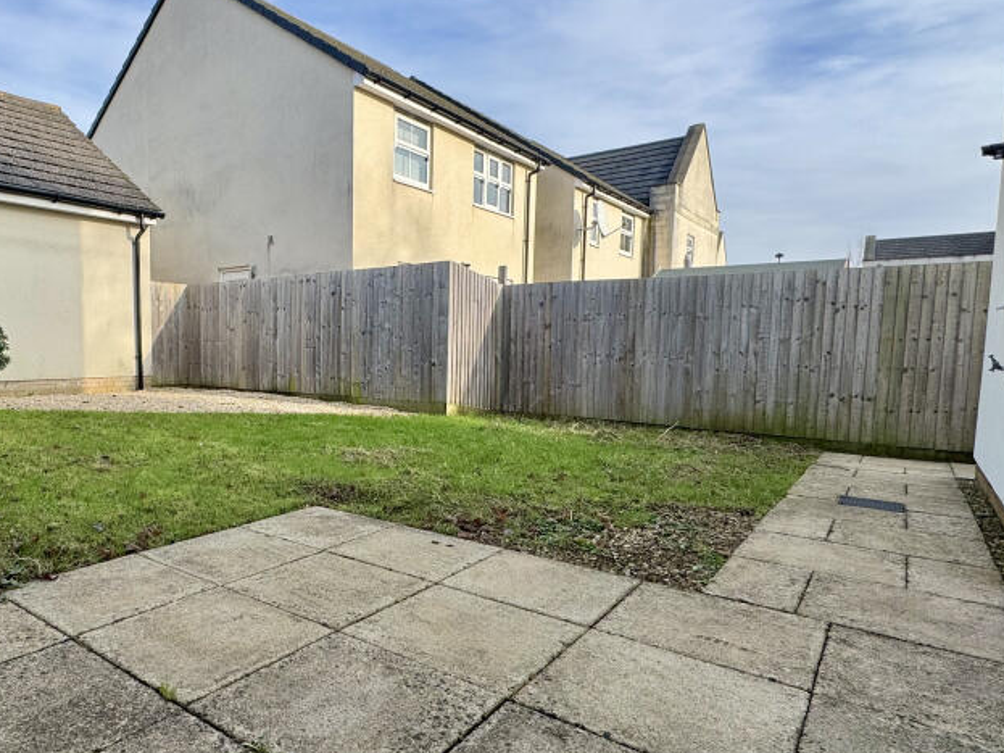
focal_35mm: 23
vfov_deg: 58.8
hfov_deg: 71.6
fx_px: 667
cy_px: 403
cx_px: 329
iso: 40
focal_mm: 2.22
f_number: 2.2
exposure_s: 1/681
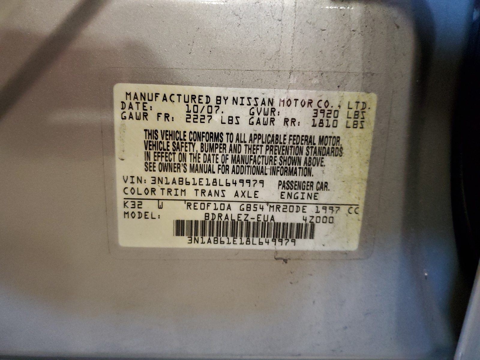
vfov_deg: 53.1
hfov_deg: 67.3
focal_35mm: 26
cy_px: 180
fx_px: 361
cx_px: 240
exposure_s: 1/60.2
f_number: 1.5
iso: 247
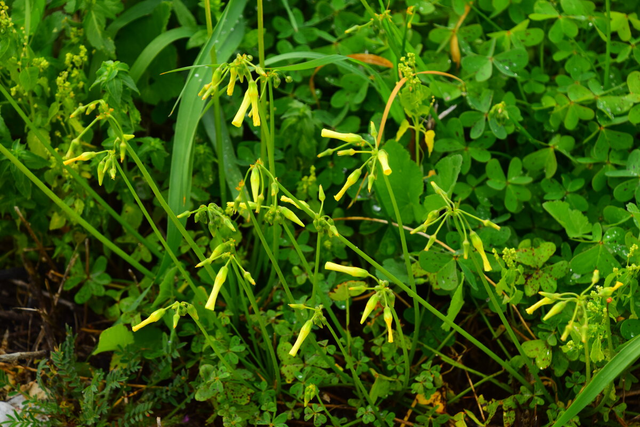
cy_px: 214
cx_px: 320
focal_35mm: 150
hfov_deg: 13.7
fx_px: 2666
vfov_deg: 9.1
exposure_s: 1/125
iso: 100
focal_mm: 100
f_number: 8
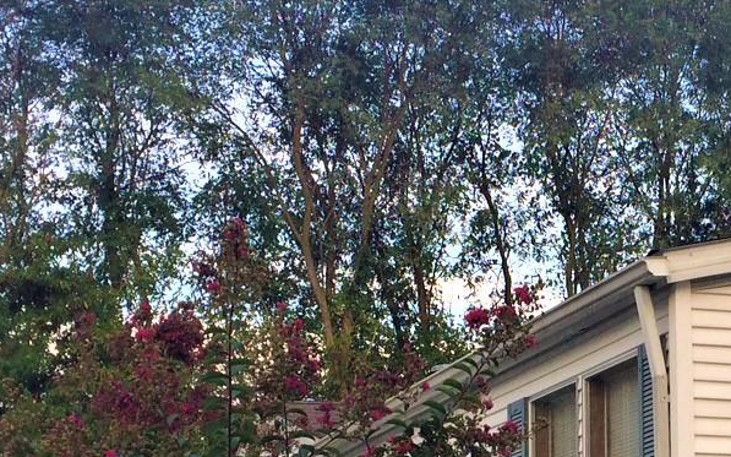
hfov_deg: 23.5
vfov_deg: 15.3
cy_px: 446
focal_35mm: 84
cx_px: 747
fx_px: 1673
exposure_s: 1/120
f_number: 2.2
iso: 40
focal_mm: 4.15
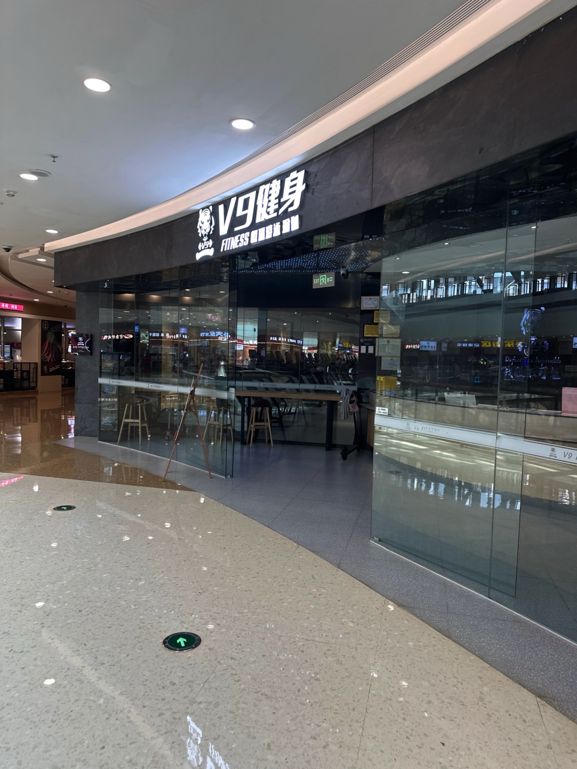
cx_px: 288
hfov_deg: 56.8
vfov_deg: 71.6
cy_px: 384
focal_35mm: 24
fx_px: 533
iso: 50
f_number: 1.78
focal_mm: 6.86
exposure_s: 1/104
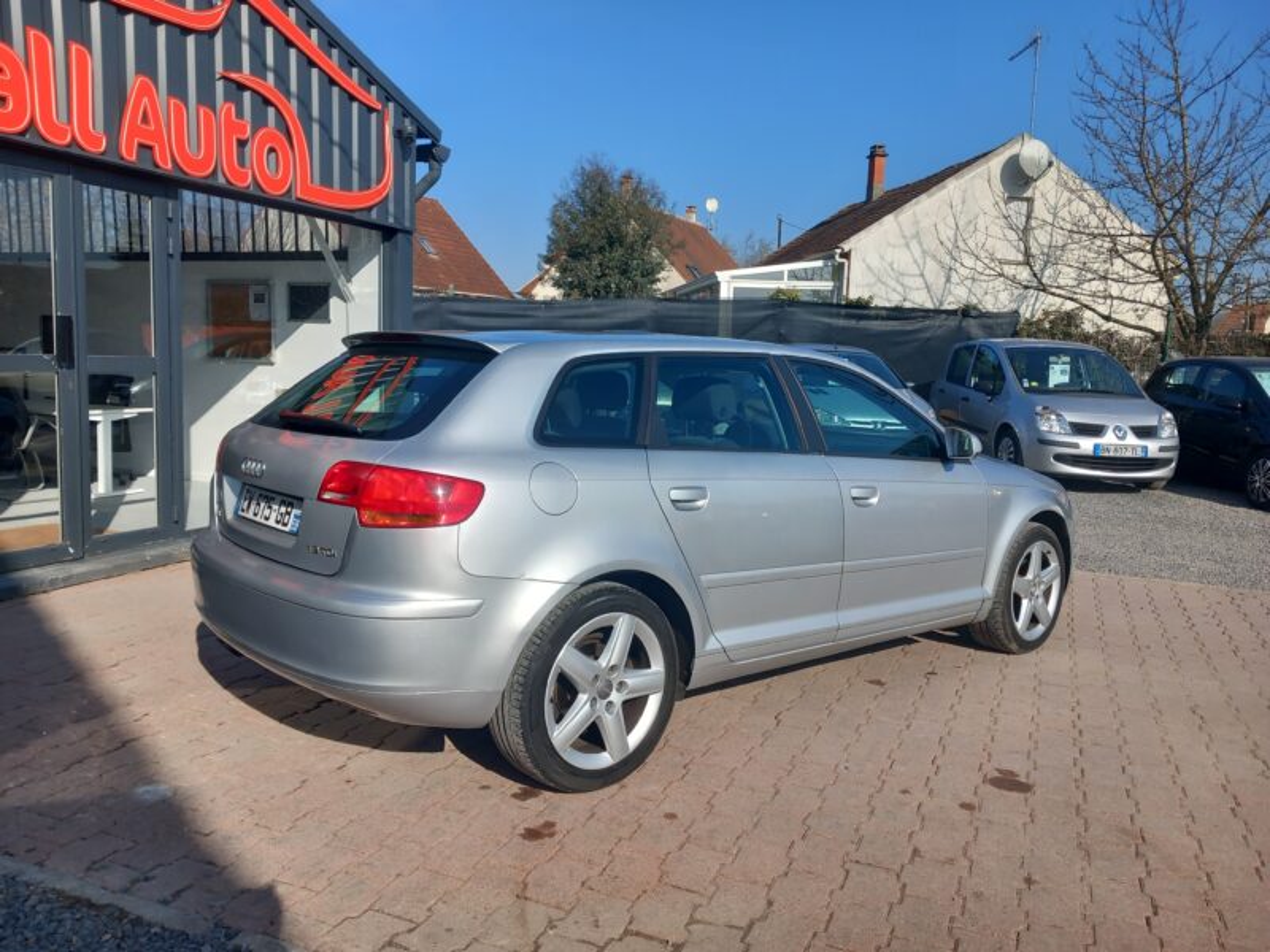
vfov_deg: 51.4
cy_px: 476
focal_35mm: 27
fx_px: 991
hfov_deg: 65.3
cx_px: 635
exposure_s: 1/631
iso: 20
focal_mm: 4
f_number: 1.8
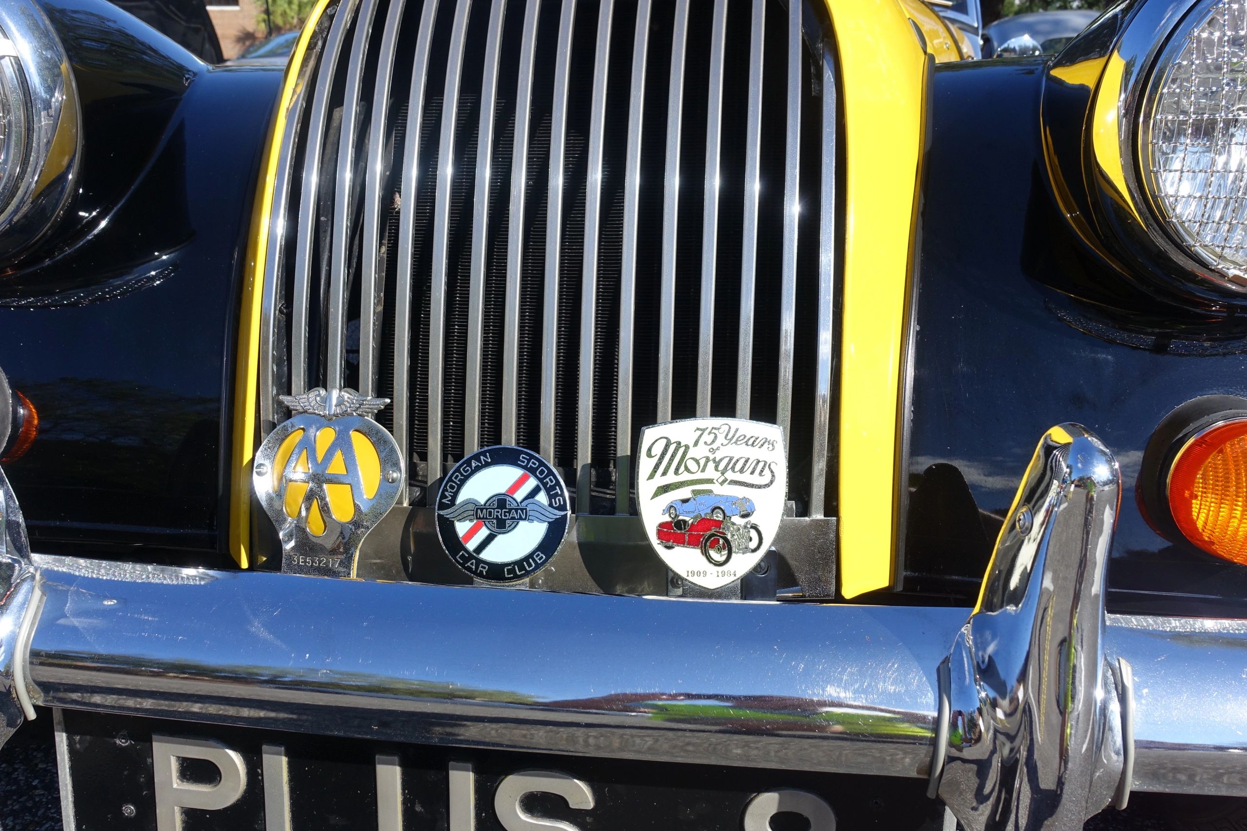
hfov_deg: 65.5
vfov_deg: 46.4
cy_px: 416
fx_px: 970
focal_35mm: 28
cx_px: 624
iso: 125
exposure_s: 1/400
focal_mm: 10.15
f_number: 5.6
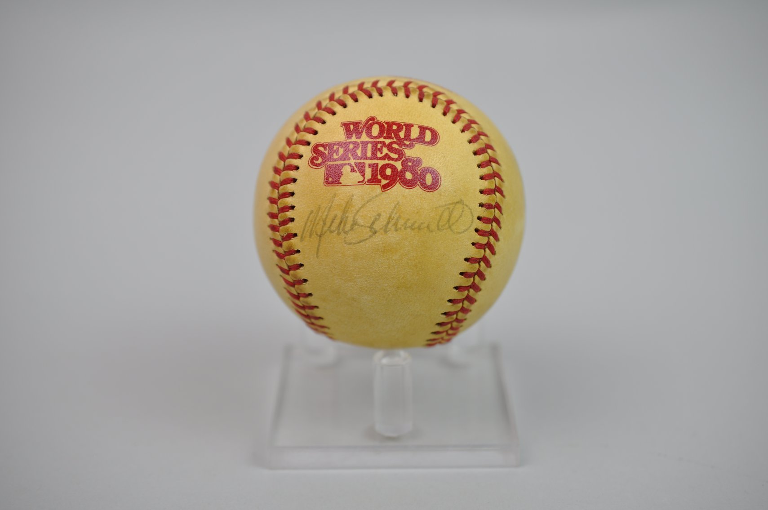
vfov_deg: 22.6
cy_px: 255
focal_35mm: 60
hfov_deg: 33.4
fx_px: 1278
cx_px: 384
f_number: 4
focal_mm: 40
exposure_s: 1/60
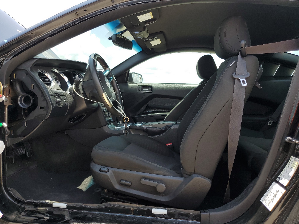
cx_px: 150
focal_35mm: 26
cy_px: 112
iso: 50
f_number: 1.5
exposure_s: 1/1000
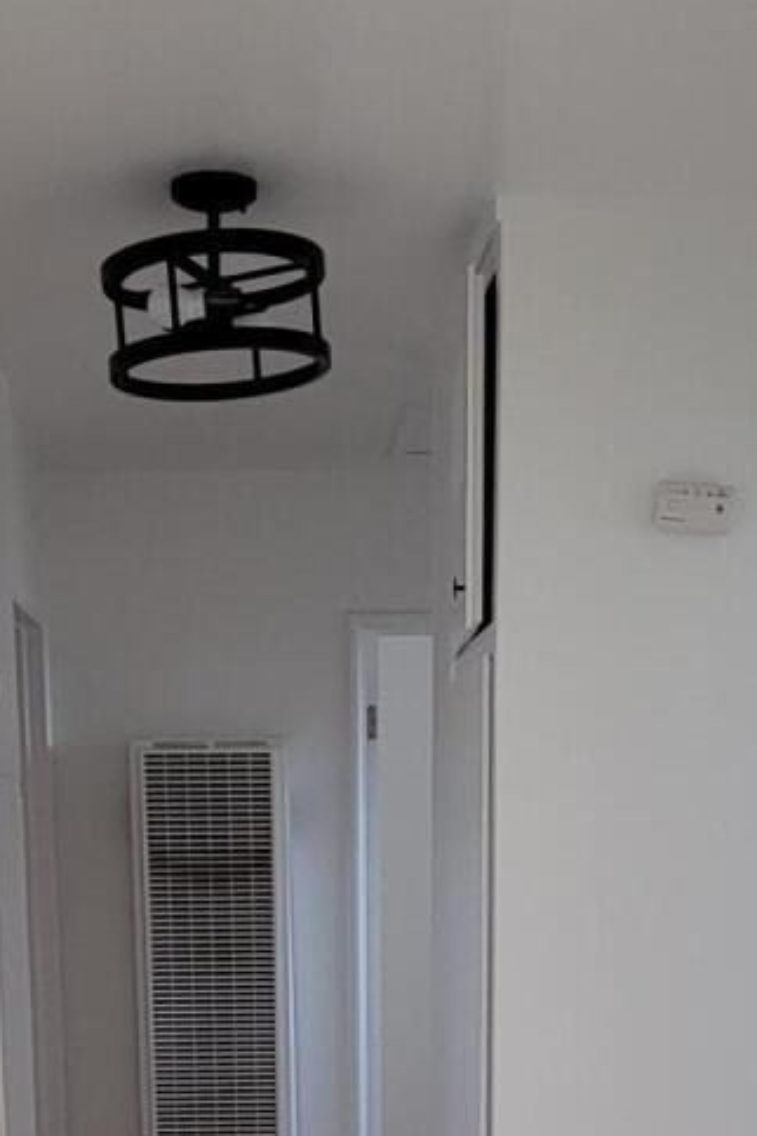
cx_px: 308
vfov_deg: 31.1
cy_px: 1291
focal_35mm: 56
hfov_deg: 24.2
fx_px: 1766
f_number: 2.2
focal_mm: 2.2
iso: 100
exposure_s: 1/50
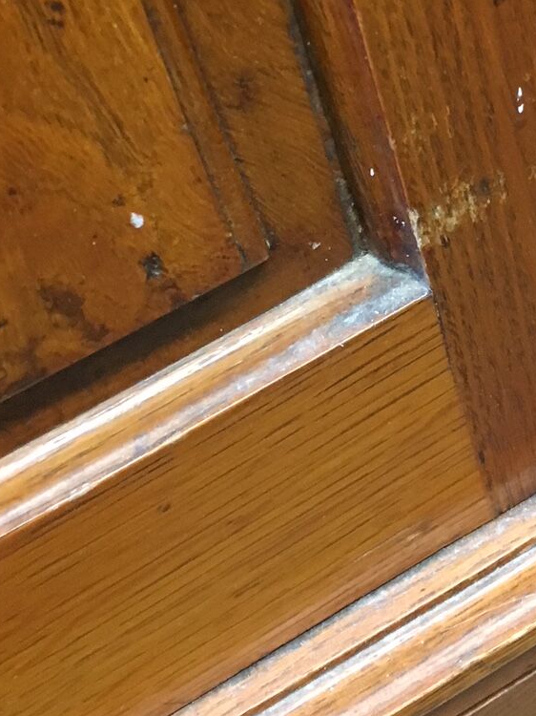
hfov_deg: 18.8
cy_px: -32
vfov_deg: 23.7
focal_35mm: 78
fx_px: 1611
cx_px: 390
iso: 200
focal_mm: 4.15
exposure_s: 1/20
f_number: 2.2
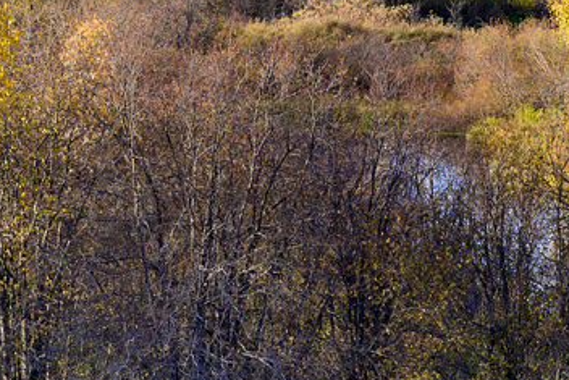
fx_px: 4728
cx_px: 420
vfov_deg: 4.6
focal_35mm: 299
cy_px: -194
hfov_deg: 6.9
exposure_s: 1/640
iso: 200
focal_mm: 81
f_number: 5
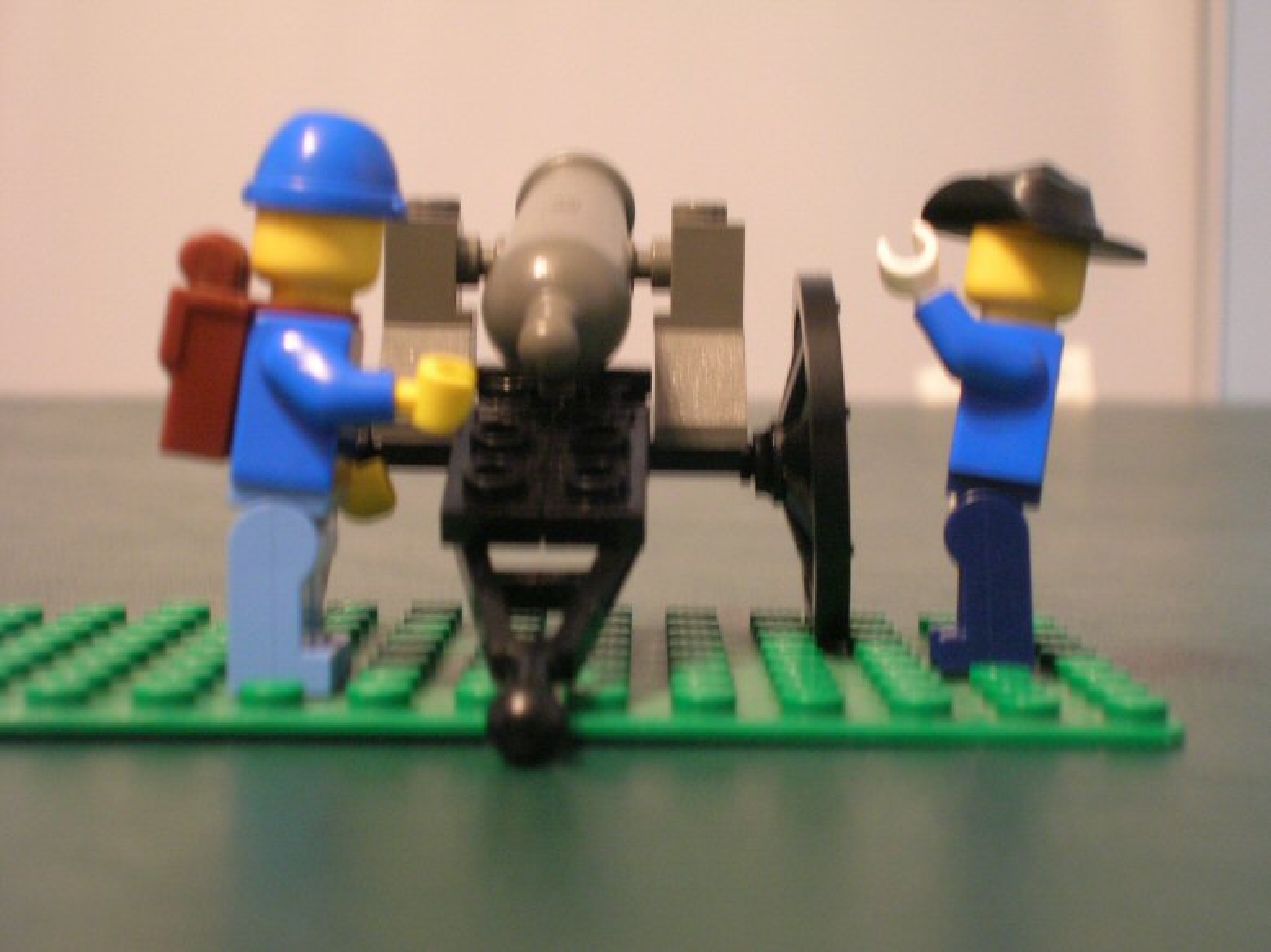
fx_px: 2716
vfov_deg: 19.9
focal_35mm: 74
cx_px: 636
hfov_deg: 26.3
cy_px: 476
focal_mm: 12.3
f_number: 4
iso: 200
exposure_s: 1/2
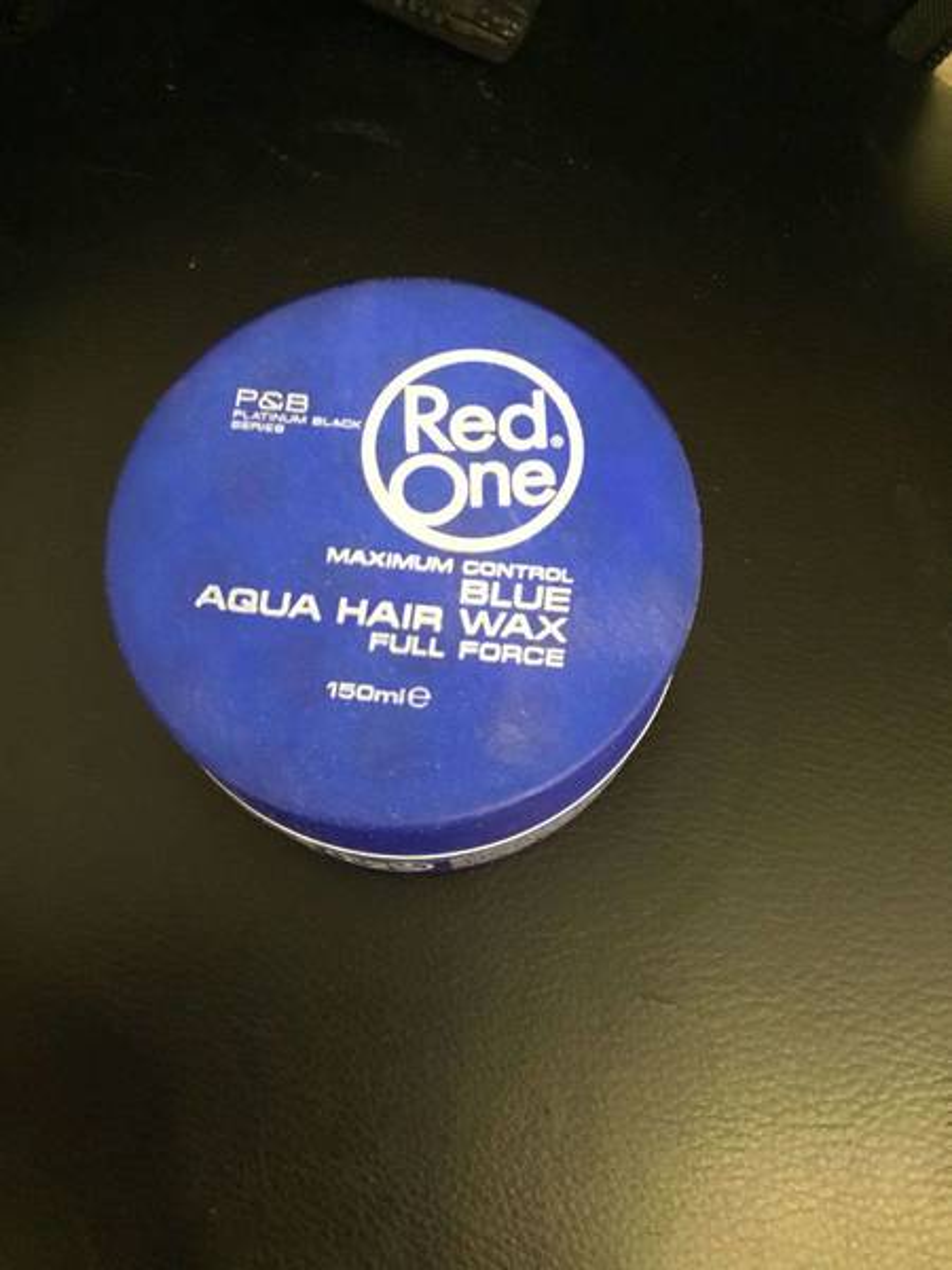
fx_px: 1137
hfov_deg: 45.4
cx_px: 476
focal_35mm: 31
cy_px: 635
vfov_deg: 58.4
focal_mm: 3.3
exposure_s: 1/17
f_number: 2.4
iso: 500
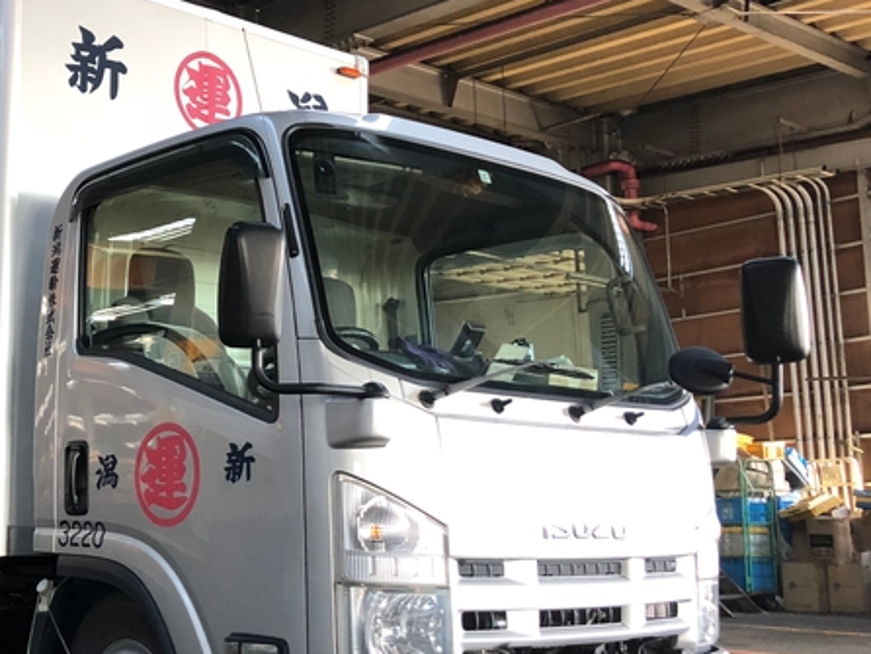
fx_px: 1309
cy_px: 385
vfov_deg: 28.0
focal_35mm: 52
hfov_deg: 35.2
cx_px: 137
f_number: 1.8
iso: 160
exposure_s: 1/122
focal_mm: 3.99
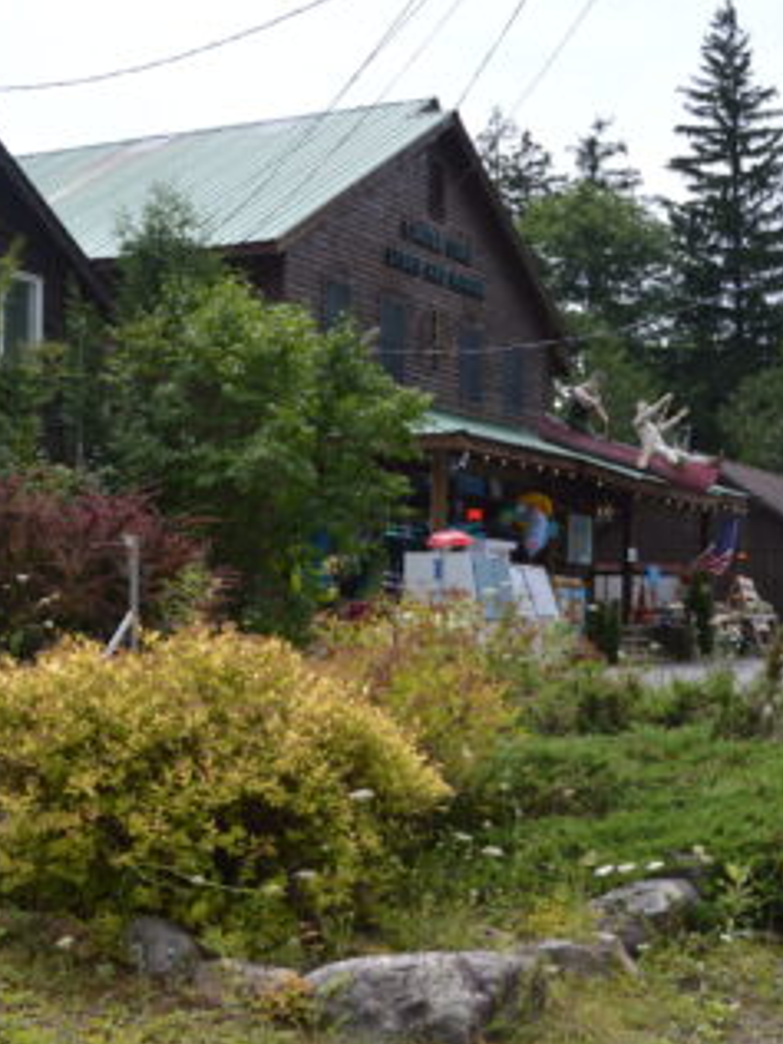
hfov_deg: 25.6
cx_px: 327
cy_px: 522
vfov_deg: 33.8
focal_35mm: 57
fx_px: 1719
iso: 100
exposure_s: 1/200
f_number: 7.1
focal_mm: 26
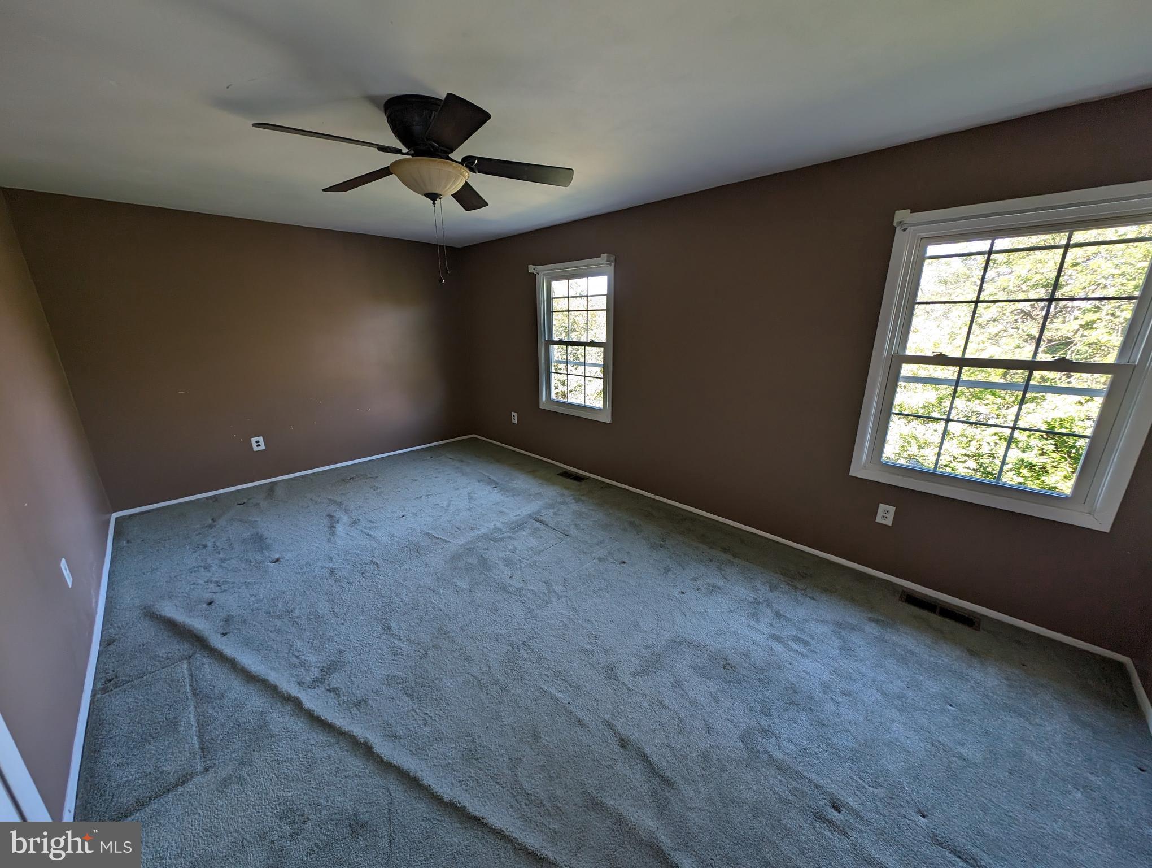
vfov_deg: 94.6
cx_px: 576
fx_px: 400
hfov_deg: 110.5
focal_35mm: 12
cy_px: 434
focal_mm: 2.23
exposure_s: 1/28.5
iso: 36
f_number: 1.95
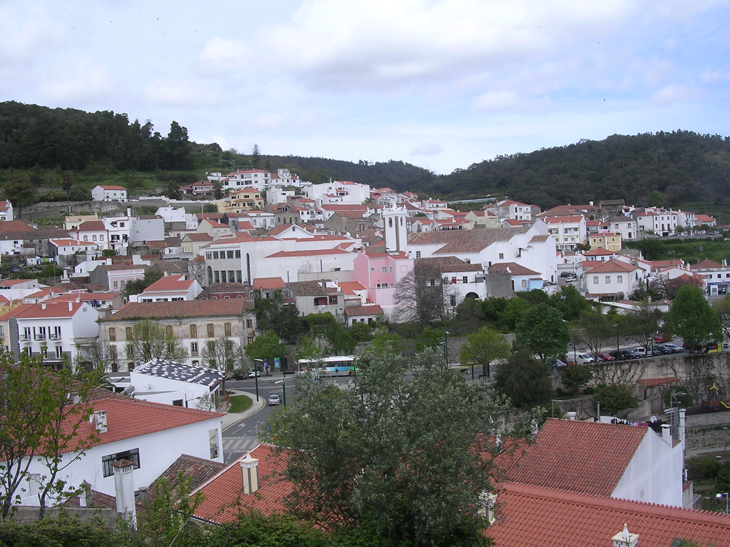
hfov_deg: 49.0
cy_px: 274
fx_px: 801
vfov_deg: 37.7
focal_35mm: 38
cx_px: 365
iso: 100
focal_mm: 5.8
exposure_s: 1/295
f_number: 5.6
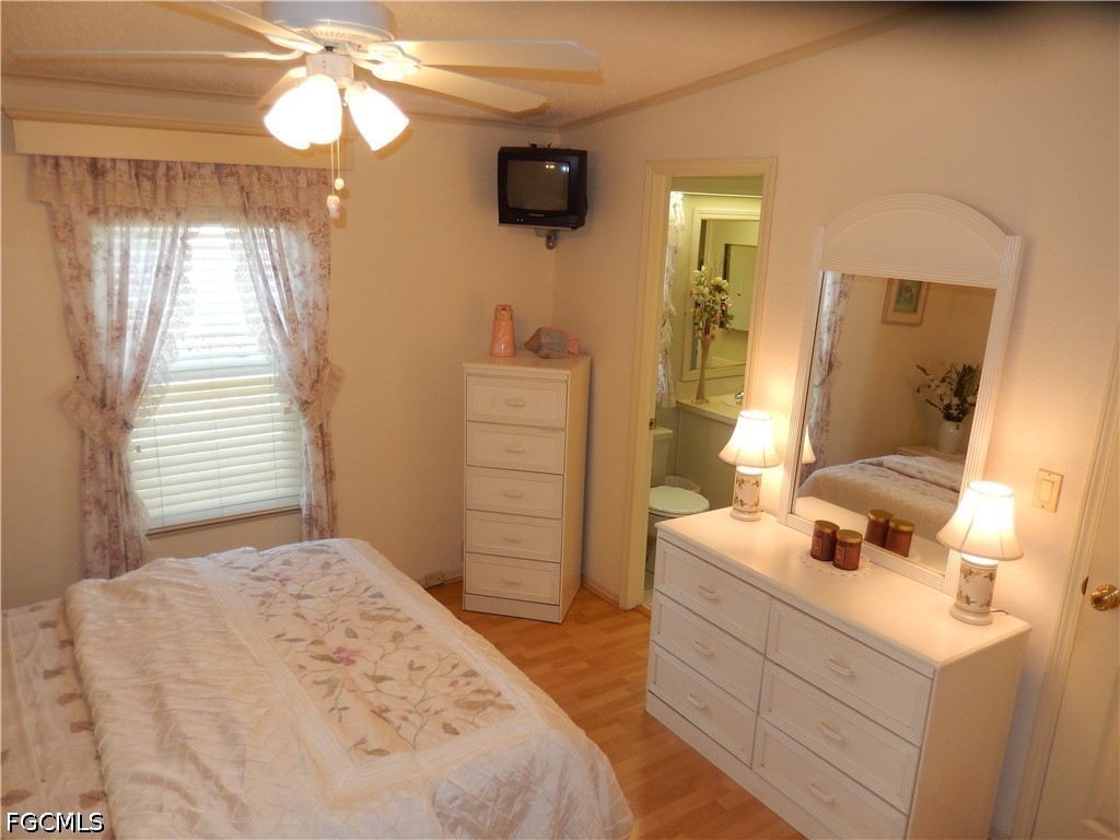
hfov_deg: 69.4
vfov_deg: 54.9
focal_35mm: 25
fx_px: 809
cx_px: 560
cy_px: 420
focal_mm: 4.5
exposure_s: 1/40
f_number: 3.4
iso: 125
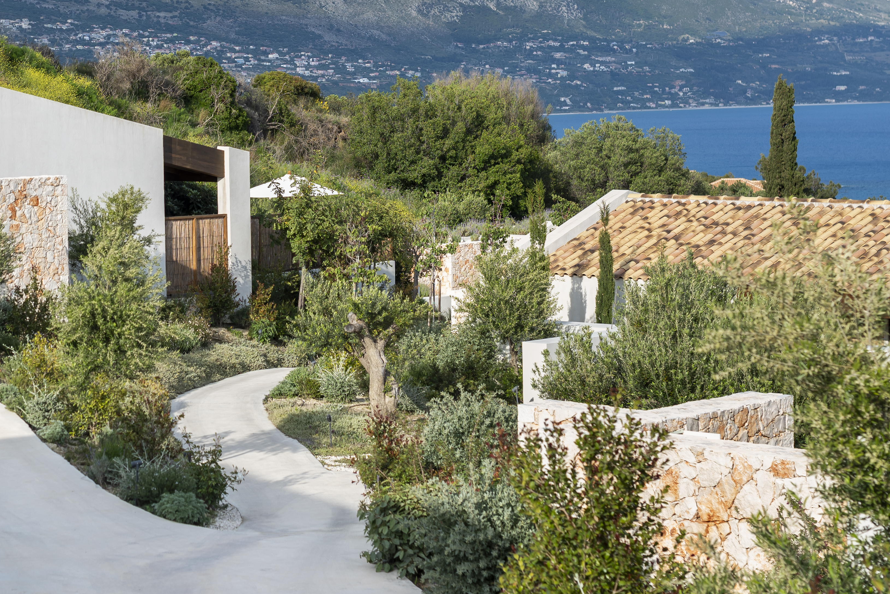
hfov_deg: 22.2
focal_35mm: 91
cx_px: 274
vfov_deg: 15.0
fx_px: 2251
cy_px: 144
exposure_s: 1/640
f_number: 4.5
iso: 100
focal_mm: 50
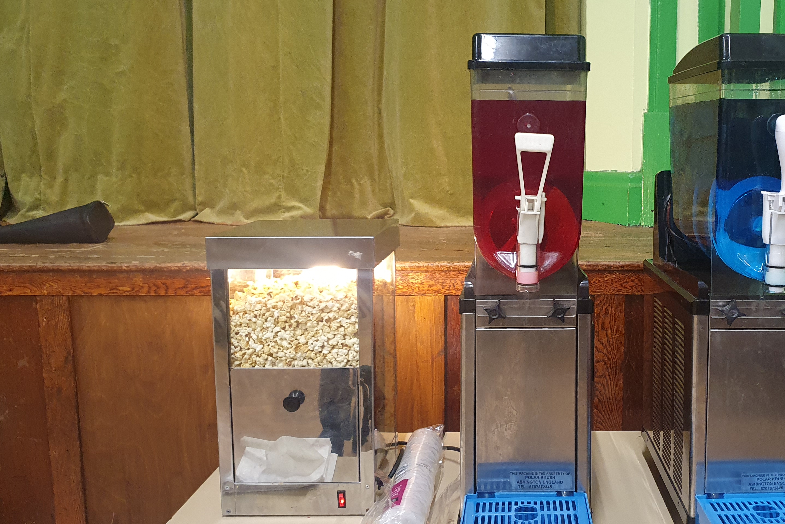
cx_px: 538
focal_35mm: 38
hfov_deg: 49.6
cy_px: 242
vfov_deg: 35.0
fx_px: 829
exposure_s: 1/50
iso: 250
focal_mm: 4.32
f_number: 1.5
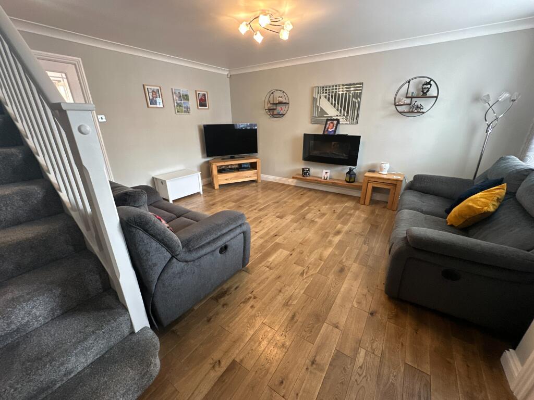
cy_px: 200
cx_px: 267
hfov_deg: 102.1
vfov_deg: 85.7
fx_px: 216
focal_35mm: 14
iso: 640
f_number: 2.2
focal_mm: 2.22
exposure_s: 1/100
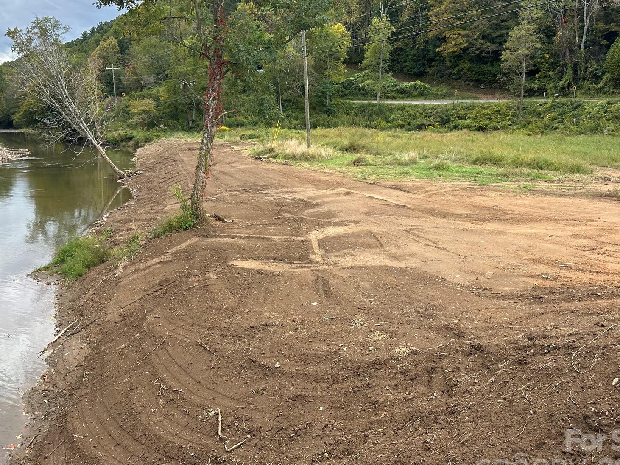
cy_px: 210
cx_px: 303
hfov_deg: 60.0
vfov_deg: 46.7
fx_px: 537
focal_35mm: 30
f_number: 1.78
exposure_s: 1/918
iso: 80
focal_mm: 6.86
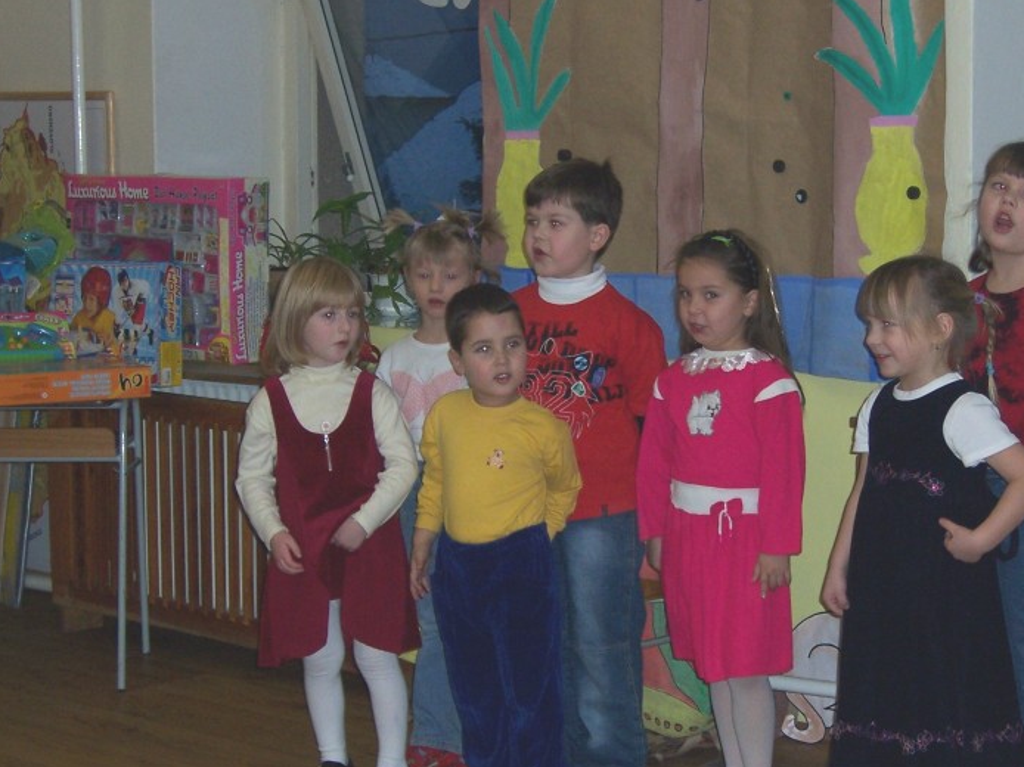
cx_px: 584
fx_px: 2573
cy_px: 407
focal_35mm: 87
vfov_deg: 17.0
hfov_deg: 22.5
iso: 140
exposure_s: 1/90
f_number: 4.3
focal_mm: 12.1
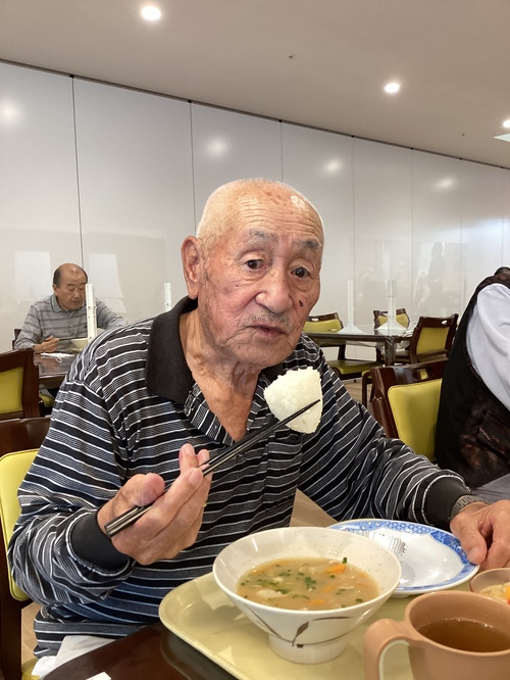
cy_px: 340
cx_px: 255
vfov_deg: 58.3
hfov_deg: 45.5
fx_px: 609
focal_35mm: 31
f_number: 2.4
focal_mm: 3.3
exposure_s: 1/60
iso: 160
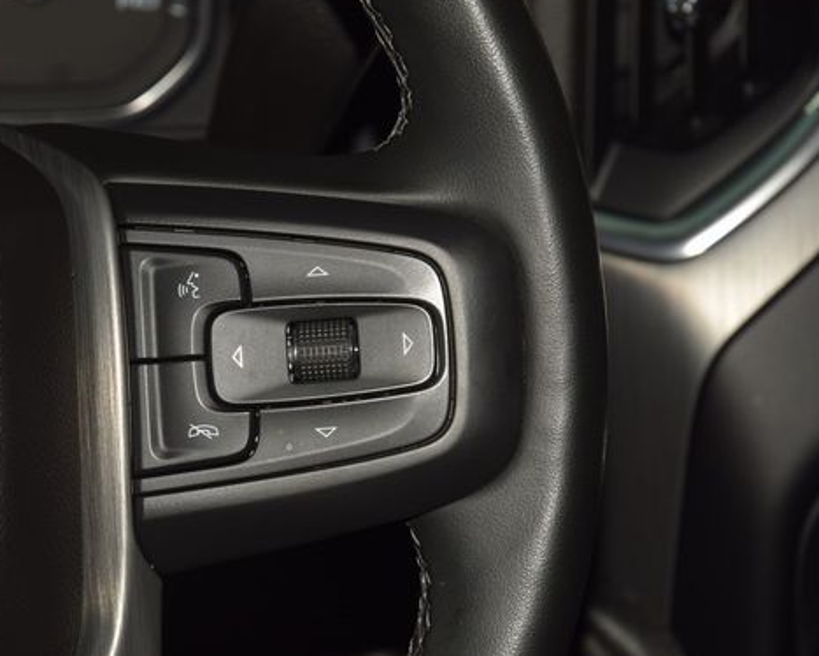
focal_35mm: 135
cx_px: 310
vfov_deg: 11.4
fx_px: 3274
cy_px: 353
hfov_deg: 14.2
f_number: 8
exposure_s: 1/125
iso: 100
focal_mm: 70
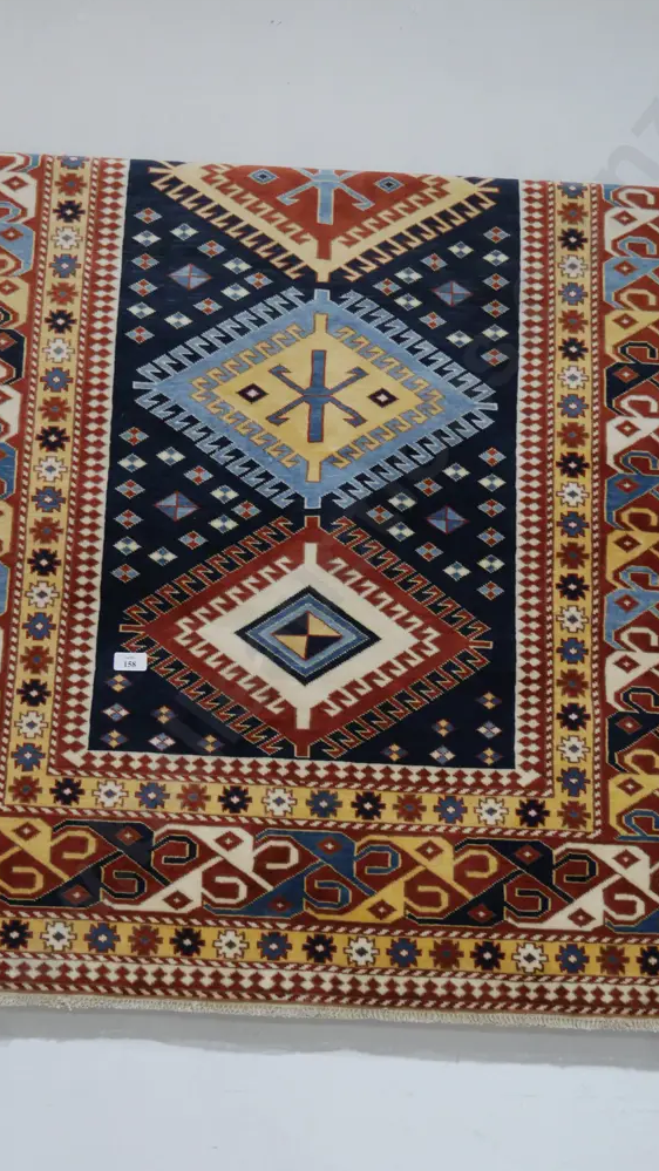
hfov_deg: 31.2
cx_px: 315
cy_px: 592
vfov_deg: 52.8
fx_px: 1180
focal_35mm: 38
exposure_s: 1/60
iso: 1250
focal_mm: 17
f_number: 4
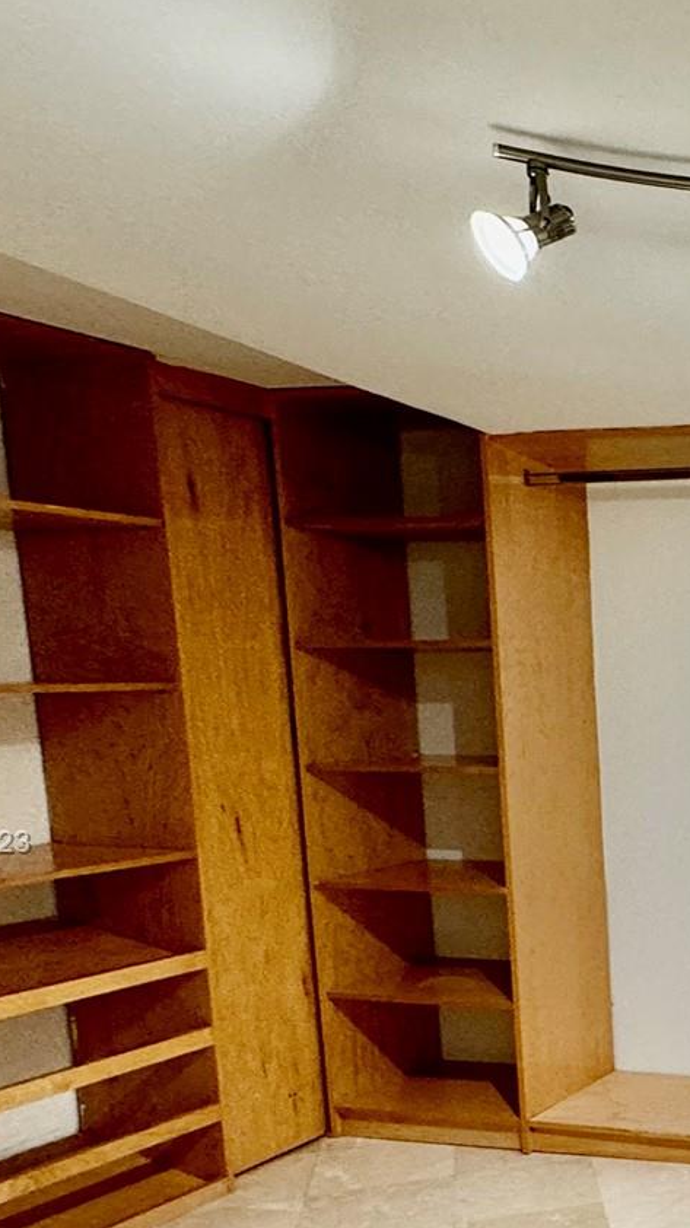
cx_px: 731
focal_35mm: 29
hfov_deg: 35.3
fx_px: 944
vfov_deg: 63.9
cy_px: 844
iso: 250
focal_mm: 2.22
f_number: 2.2
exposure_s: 1/120
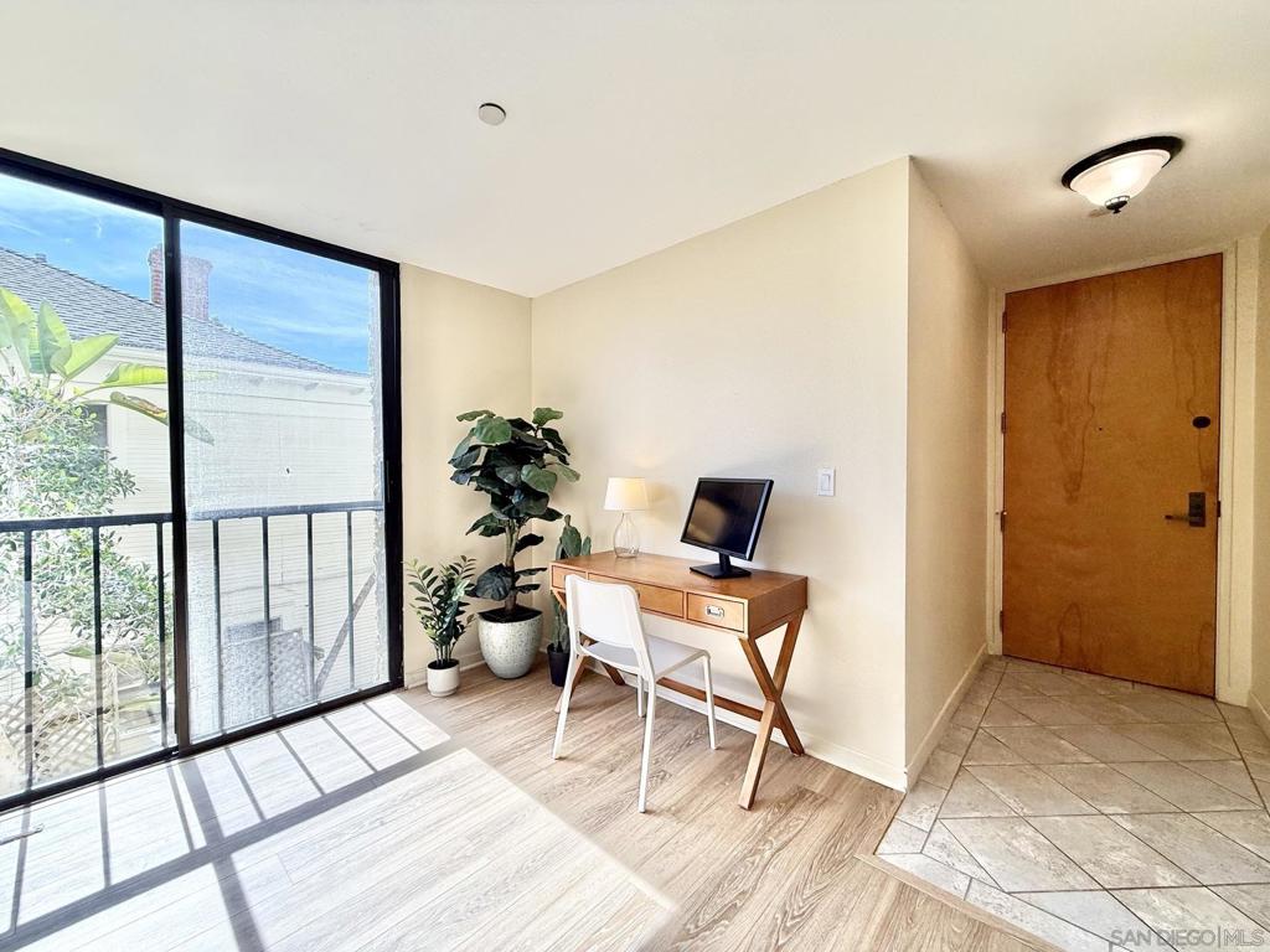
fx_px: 514
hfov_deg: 102.1
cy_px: 476
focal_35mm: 14
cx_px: 635
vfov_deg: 85.7
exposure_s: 1/189
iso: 64
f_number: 2.2
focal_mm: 2.22
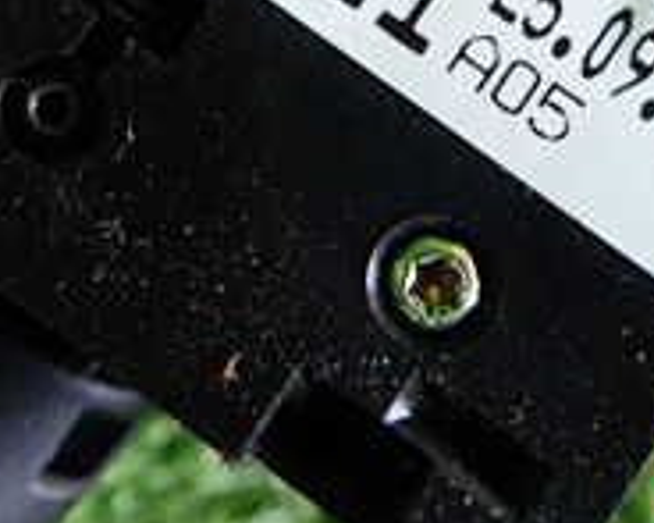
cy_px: -260
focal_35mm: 89
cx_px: 409
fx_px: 1722
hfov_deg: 21.5
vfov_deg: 15.9
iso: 200
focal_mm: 5.05
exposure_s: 1/40
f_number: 2.2
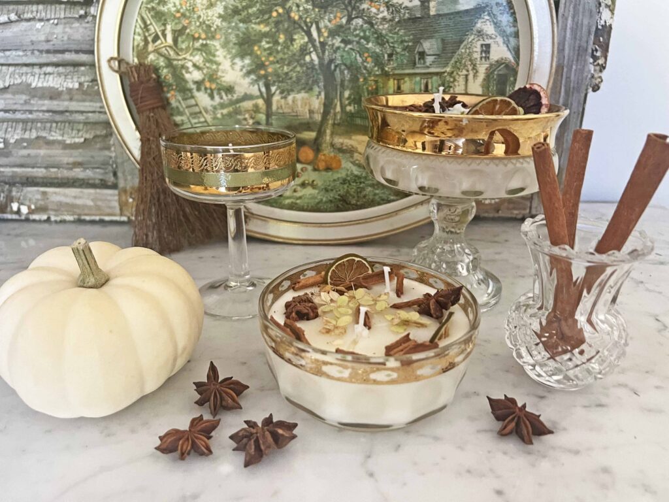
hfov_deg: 67.3
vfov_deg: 53.1
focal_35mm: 26
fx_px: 502
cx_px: 334
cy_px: 251
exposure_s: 1/60
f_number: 1.5
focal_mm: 5.7
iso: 320
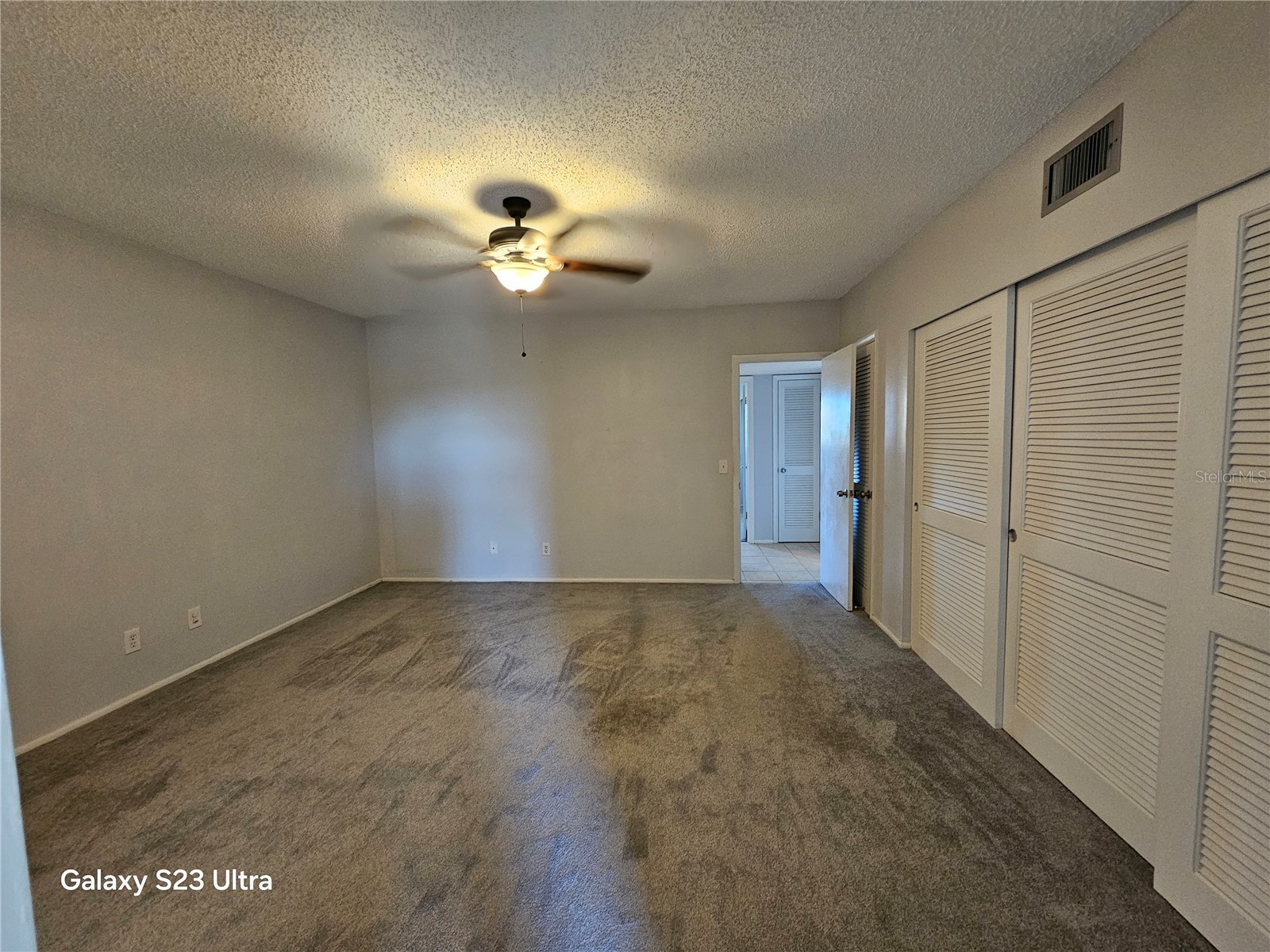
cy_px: 476
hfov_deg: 106.2
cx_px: 635
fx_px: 477
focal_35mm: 13
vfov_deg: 89.9
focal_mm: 2.2
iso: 320
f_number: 2.2
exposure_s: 1/30
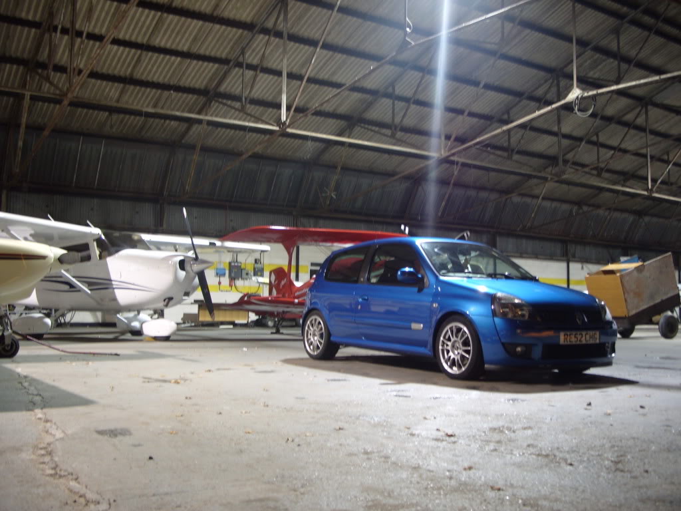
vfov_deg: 40.7
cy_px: 256
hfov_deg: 52.6
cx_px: 340
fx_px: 689
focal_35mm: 35
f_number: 2.8
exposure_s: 1
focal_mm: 7.8
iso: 160
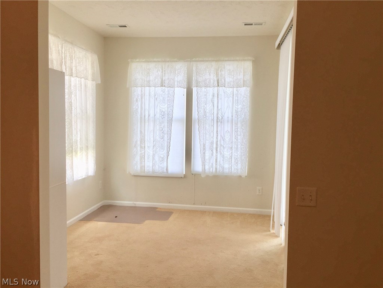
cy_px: 144
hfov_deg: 61.7
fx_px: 321
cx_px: 192
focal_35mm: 29
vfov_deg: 48.2
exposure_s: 1/120
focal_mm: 4.15
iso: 32
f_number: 2.2
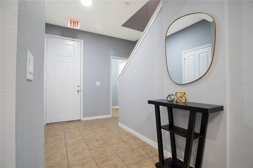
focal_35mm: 17
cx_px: 126
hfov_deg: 93.3
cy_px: 84
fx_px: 119
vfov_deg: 70.4
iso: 1000
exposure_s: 1/13
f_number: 7.1
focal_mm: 17
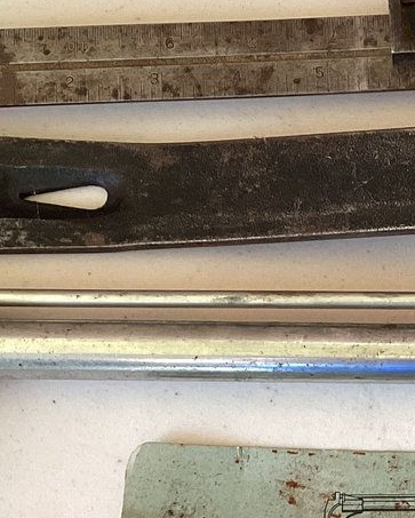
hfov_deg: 14.8
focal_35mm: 101
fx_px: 1549
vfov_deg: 18.9
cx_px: 472
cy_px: 380
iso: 80
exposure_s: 1/120
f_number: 2.4
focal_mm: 3.3
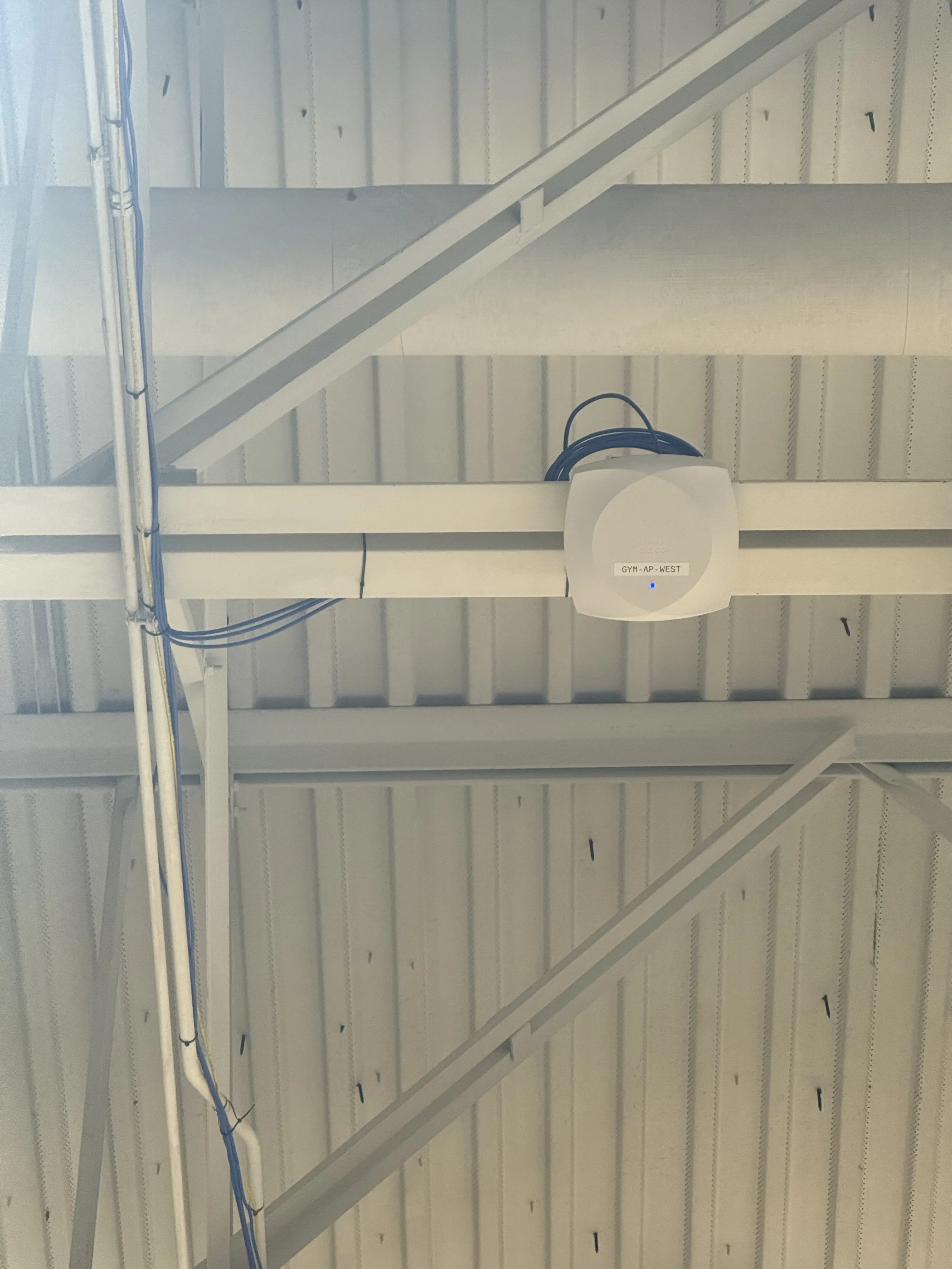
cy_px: 634
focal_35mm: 120
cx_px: 476
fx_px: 4400
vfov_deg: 16.4
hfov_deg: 12.3
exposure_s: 1/120
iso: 400
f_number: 2.8
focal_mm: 15.66
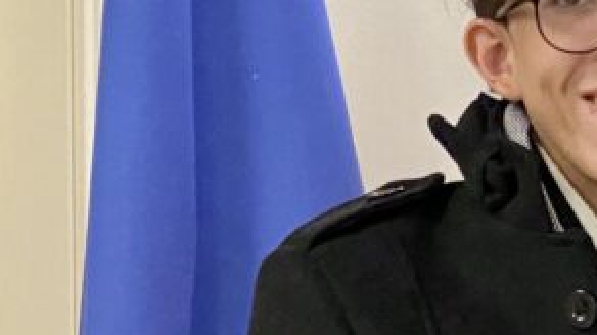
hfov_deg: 10.4
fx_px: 3149
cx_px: 981
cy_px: 261
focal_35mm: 199
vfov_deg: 6.1
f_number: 2
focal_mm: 6
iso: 400
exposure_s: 1/50
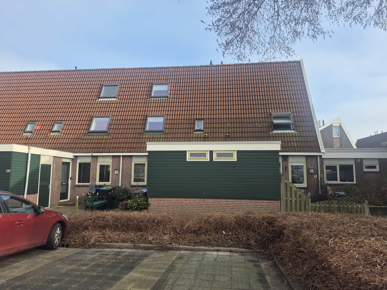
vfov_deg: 58.9
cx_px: 194
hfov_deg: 73.9
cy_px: 145
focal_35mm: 23
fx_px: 257
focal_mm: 5.4
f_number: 1.8
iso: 25
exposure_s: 1/473
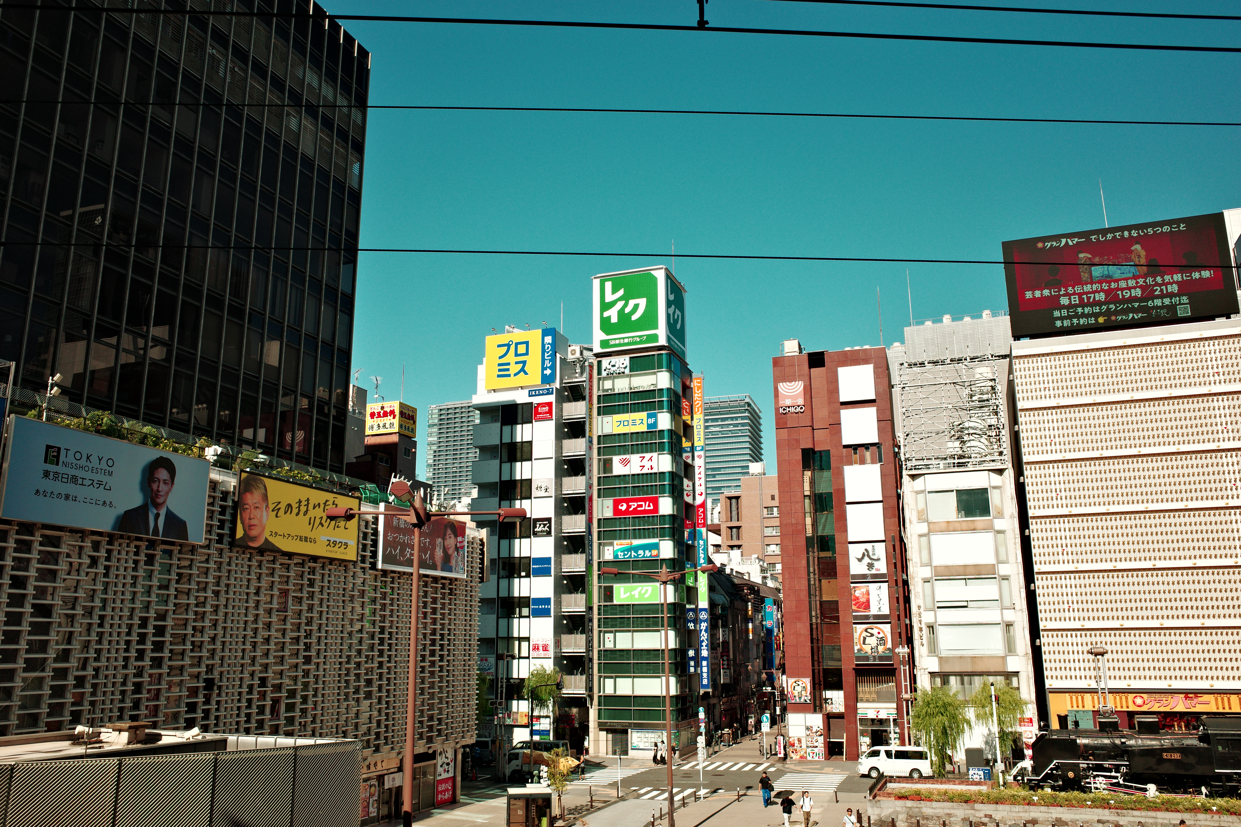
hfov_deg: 65.5
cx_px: 620
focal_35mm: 28
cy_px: 414
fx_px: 965
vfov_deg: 46.4
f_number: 3.2
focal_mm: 18.3
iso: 200
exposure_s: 1/800
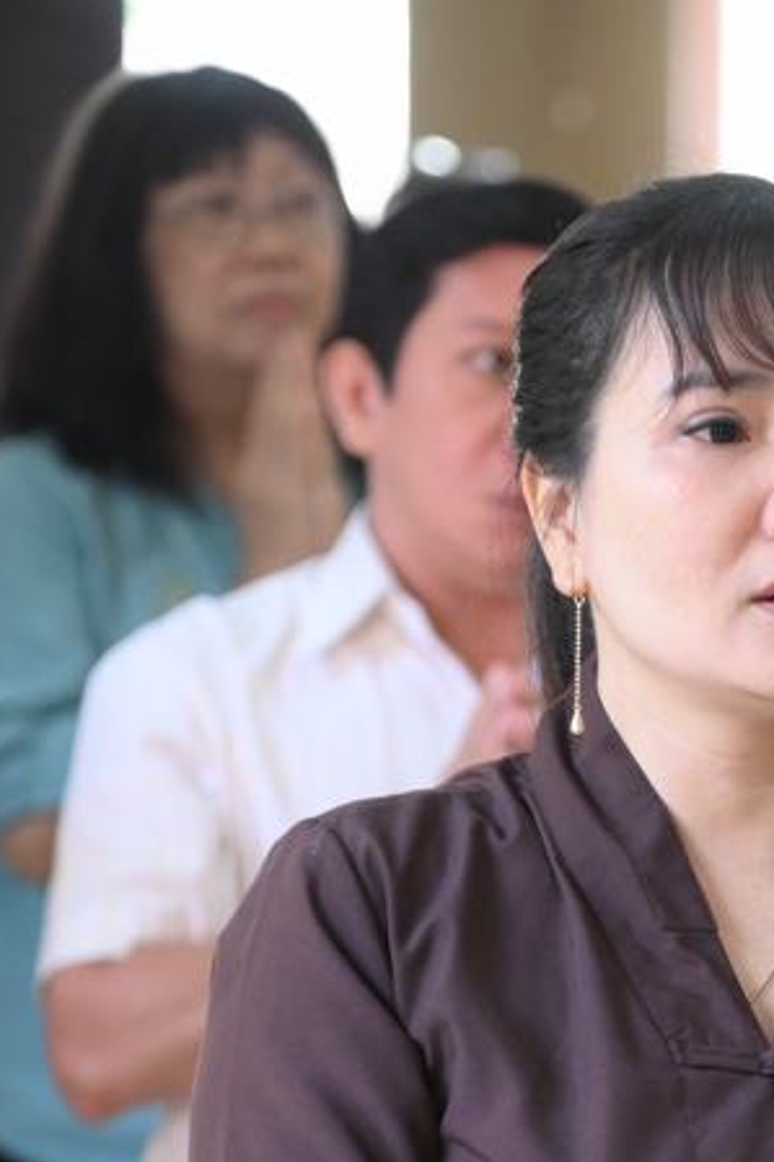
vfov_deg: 7.9
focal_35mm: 261
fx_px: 8423
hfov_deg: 5.2
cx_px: 826
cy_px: 1044
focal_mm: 120
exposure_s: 1/125
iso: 3200
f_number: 4
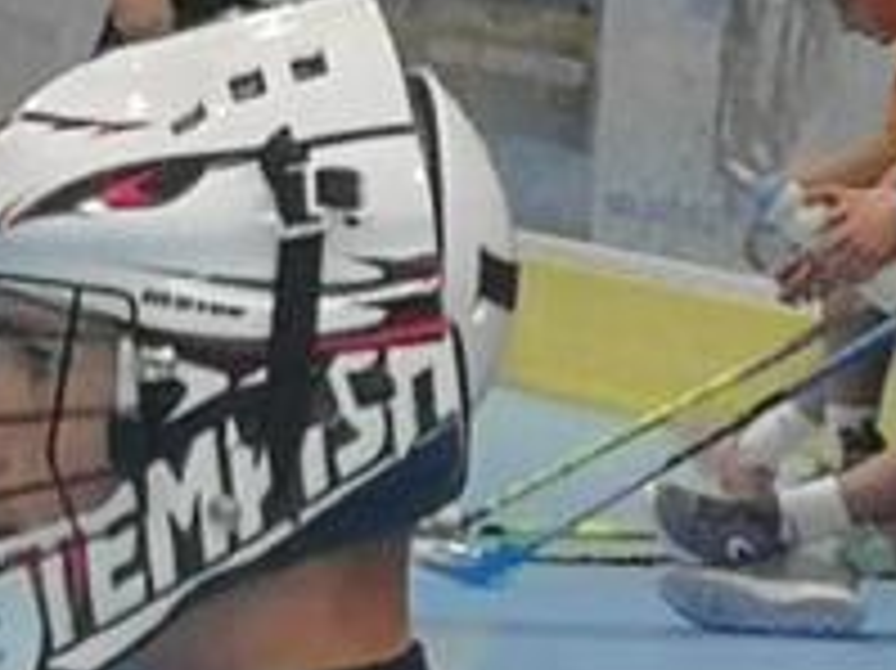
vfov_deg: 2.8
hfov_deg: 3.8
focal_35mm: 524
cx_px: 365
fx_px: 13555
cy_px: 1817
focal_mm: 3.95
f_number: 2.2
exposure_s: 1/50
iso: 64
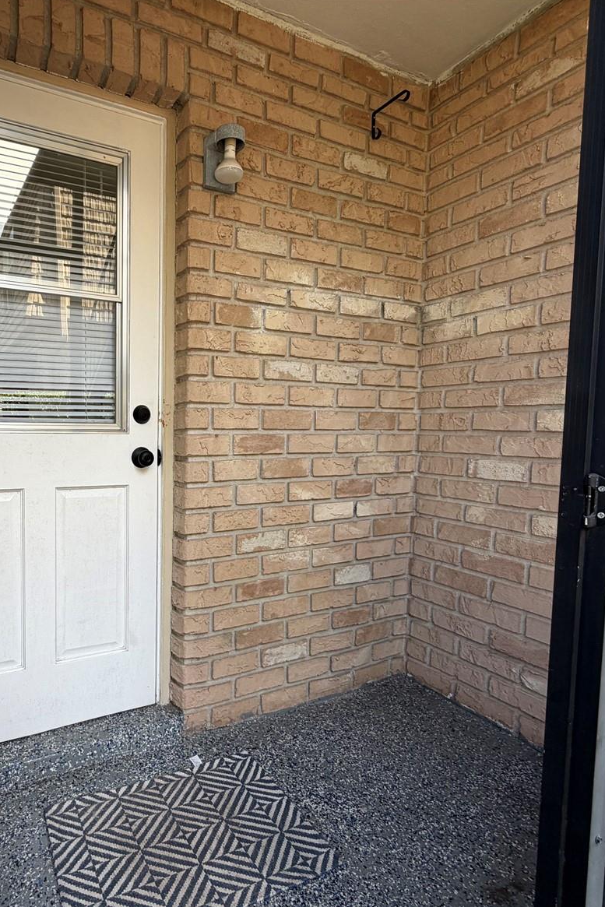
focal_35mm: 20
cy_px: 462
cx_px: 172
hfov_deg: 59.5
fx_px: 504
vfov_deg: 84.0
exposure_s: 1/139
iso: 40
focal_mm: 2.22
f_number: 2.2
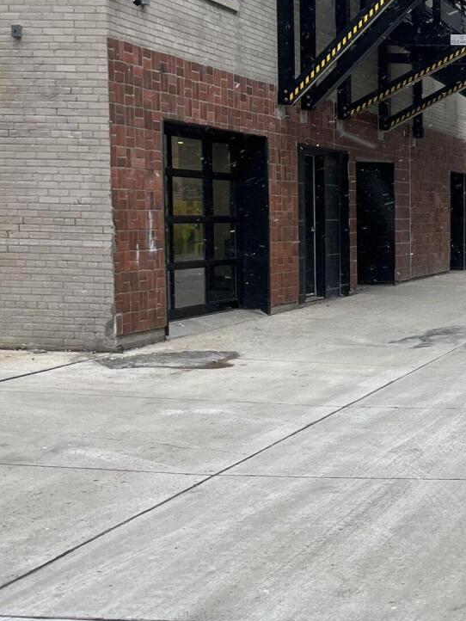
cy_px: 370
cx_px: 630
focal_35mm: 72
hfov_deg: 18.8
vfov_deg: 27.0
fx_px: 1292
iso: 40
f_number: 1.6
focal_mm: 5.1
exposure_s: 1/120
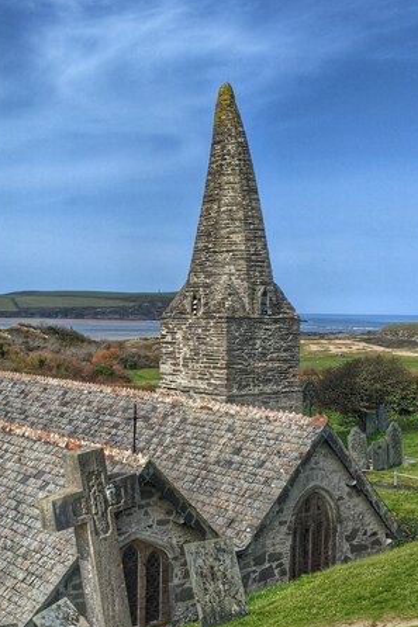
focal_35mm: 45
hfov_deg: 29.6
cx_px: 135
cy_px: 358
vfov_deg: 43.5
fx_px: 784
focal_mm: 4.44
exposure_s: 1/3356
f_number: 1.8
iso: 75
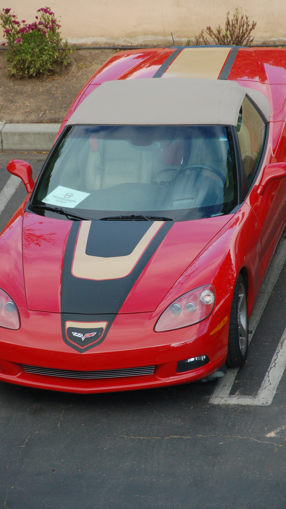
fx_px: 3680
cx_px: 152
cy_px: 234
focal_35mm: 273
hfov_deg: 4.5
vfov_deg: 7.9
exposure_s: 1/500
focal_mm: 150
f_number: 5.6
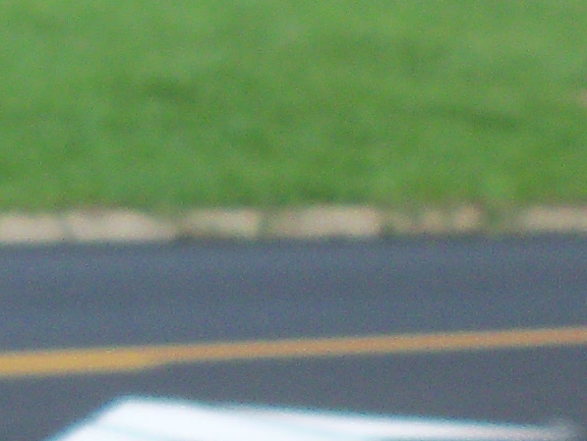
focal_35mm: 215
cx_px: -1120
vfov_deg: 6.8
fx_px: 3647
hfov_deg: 8.0
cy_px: -179
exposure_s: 1/800
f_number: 2.9
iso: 80
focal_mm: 5.7
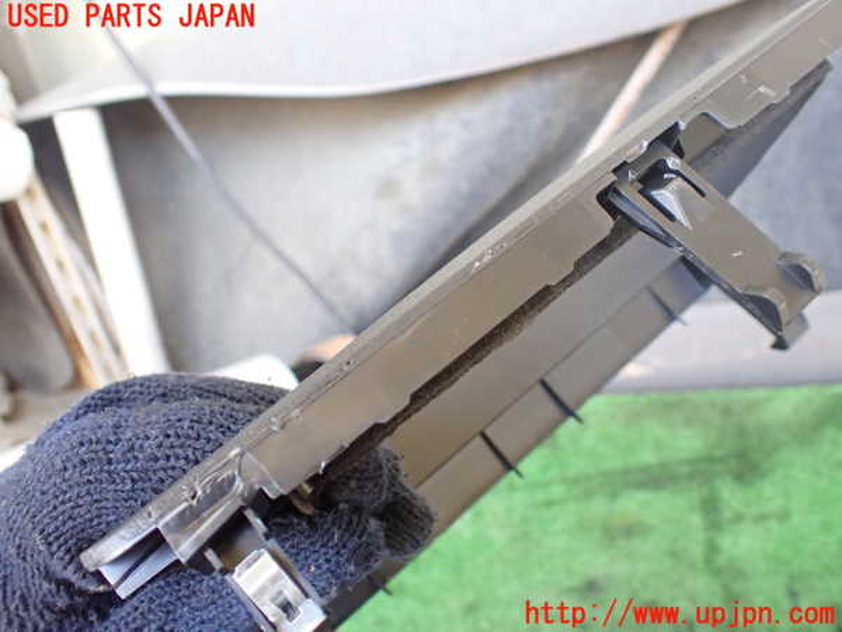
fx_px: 730
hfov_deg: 60.0
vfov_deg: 46.8
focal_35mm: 30
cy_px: 316
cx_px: 421
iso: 800
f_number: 2.3
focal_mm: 5.4
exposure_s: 1/100
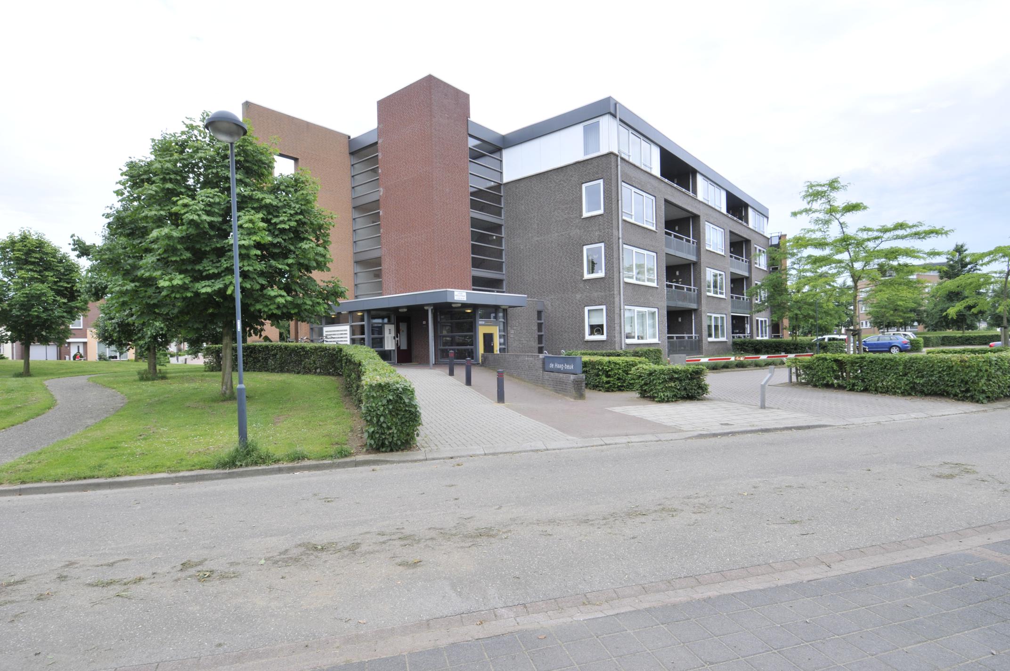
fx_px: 504
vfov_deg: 67.2
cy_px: 336
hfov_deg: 90.1
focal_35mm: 18
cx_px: 505
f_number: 9
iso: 200
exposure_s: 1/200
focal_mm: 12
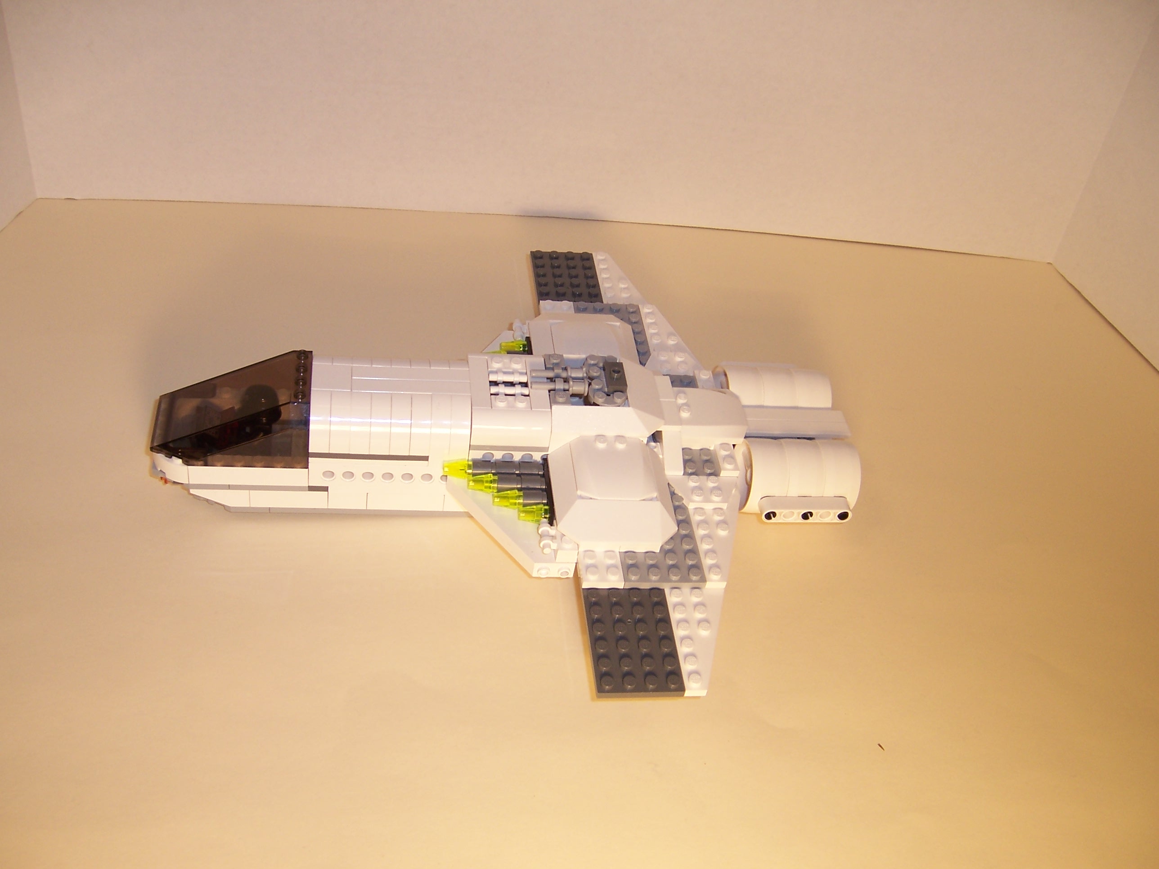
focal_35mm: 36
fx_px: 1205
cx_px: 580
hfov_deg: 51.4
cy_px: 434
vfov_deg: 39.7
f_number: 2.8
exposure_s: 1/400
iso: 80
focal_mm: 6.2
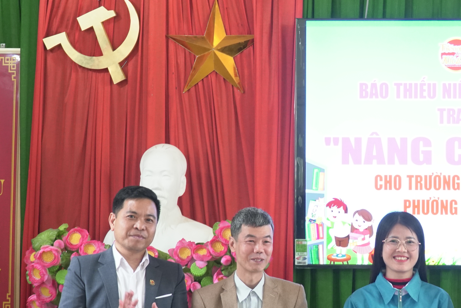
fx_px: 1805
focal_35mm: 141
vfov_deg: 9.7
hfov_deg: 14.5
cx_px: 382
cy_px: 194
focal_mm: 46
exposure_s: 1/30
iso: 1000
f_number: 4
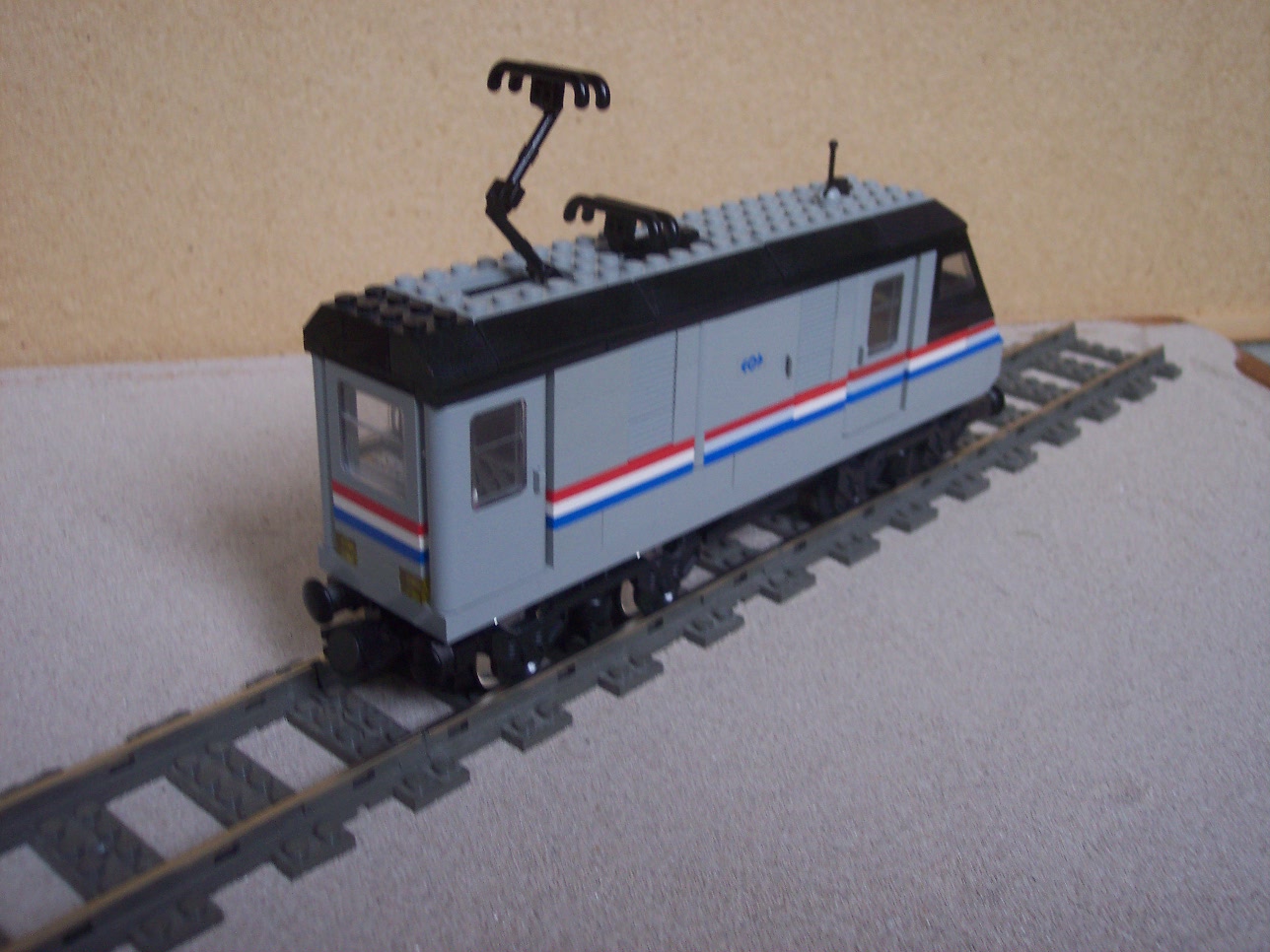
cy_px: 476
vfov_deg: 37.7
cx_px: 635
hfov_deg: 49.0
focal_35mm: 38
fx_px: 1394
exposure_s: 1/90
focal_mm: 8
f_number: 2.8
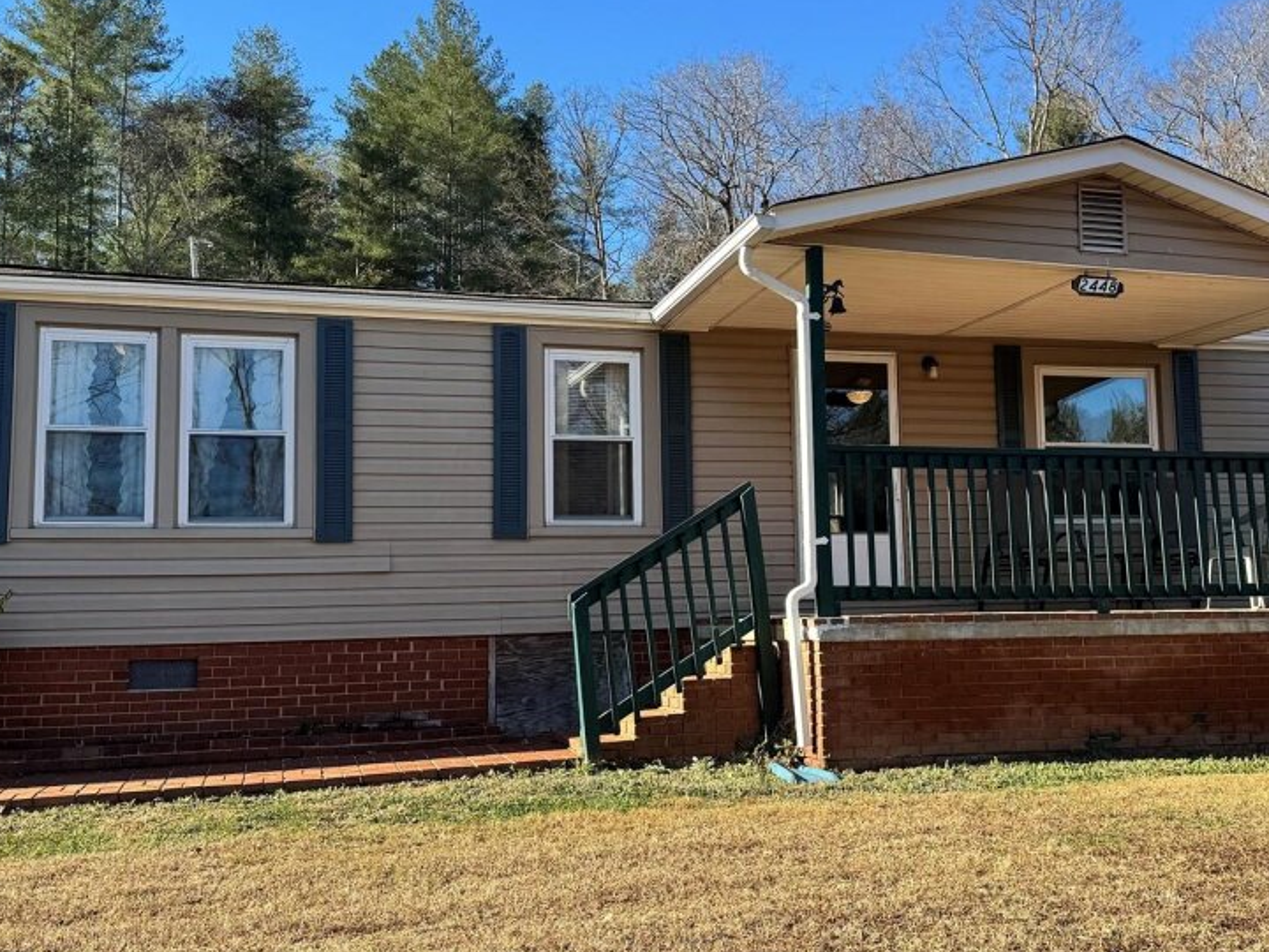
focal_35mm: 40
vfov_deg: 36.0
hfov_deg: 46.6
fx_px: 1466
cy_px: 462
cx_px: 747
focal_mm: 6.76
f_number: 1.78
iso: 80
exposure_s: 1/1721
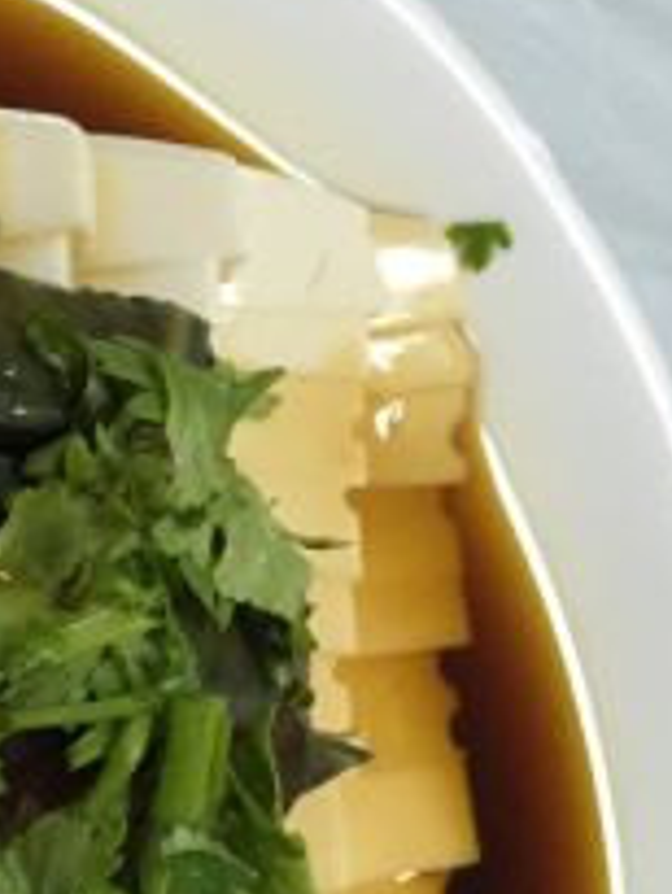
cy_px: 1112
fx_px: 2560
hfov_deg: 13.7
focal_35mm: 99
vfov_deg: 18.6
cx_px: -434
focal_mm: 4.15
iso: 160
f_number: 2.2
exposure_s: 1/33
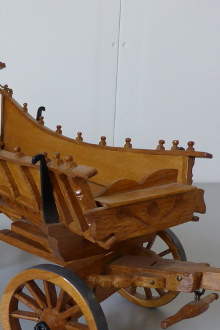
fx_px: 431
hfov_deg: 28.6
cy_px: 201
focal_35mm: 47
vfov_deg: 41.7
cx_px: 89
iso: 320
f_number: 3.3
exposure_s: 1/60
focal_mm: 4.3
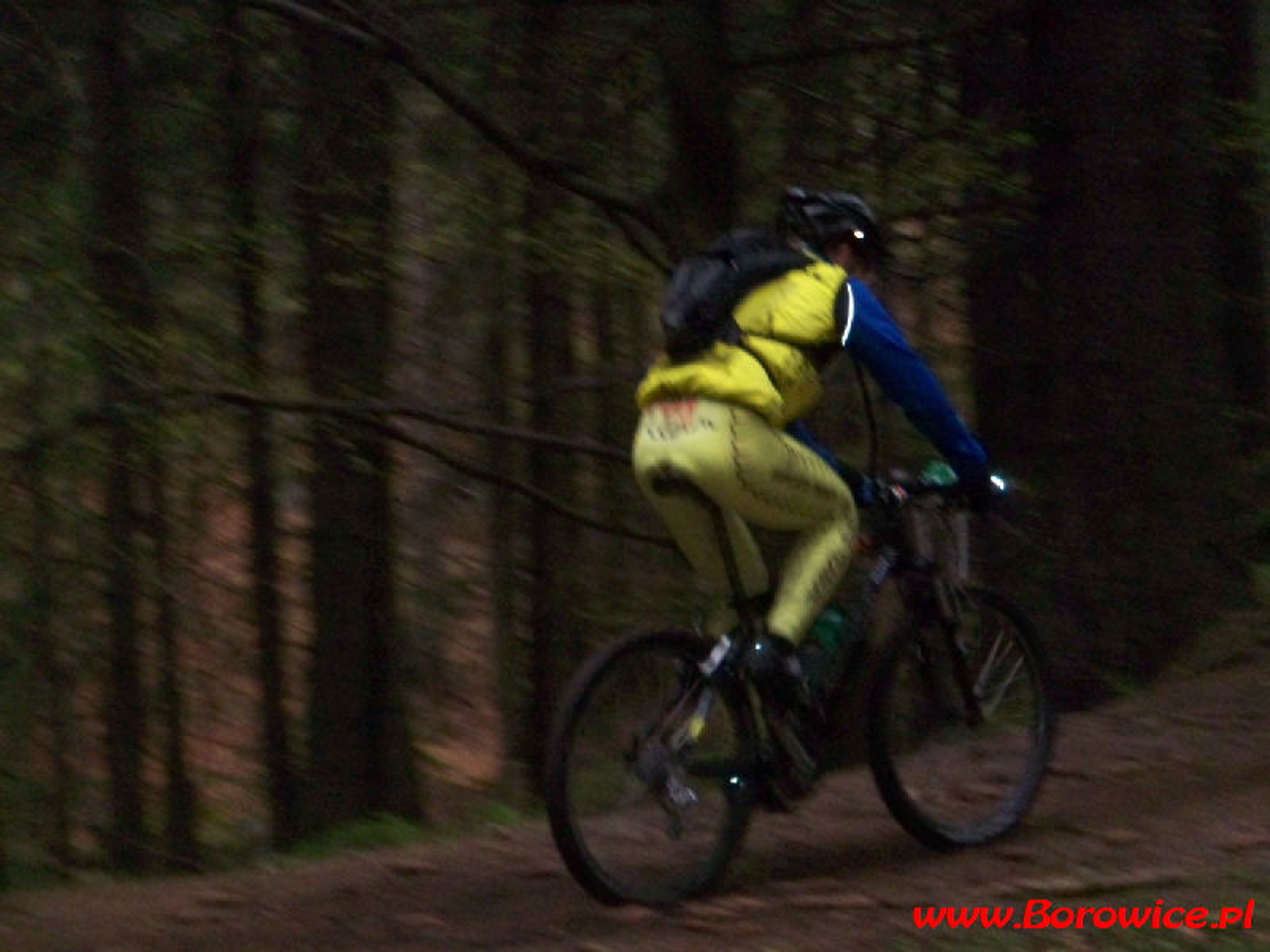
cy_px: 476
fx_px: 4293
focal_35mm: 117
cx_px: 635
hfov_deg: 16.8
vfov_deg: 12.7
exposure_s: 1/125
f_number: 4.4
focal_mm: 19.2
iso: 400
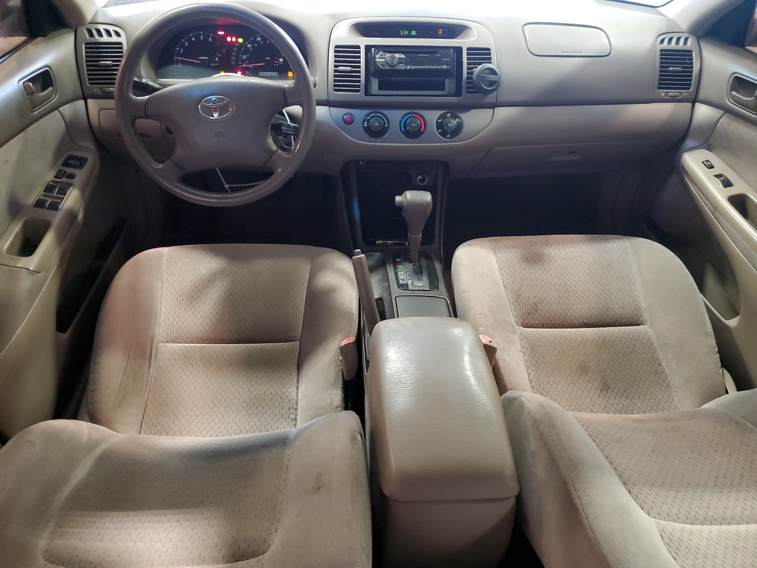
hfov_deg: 67.3
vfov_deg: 53.1
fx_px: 569
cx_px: 378
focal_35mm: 26
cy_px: 284
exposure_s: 1/24
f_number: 1.5
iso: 311
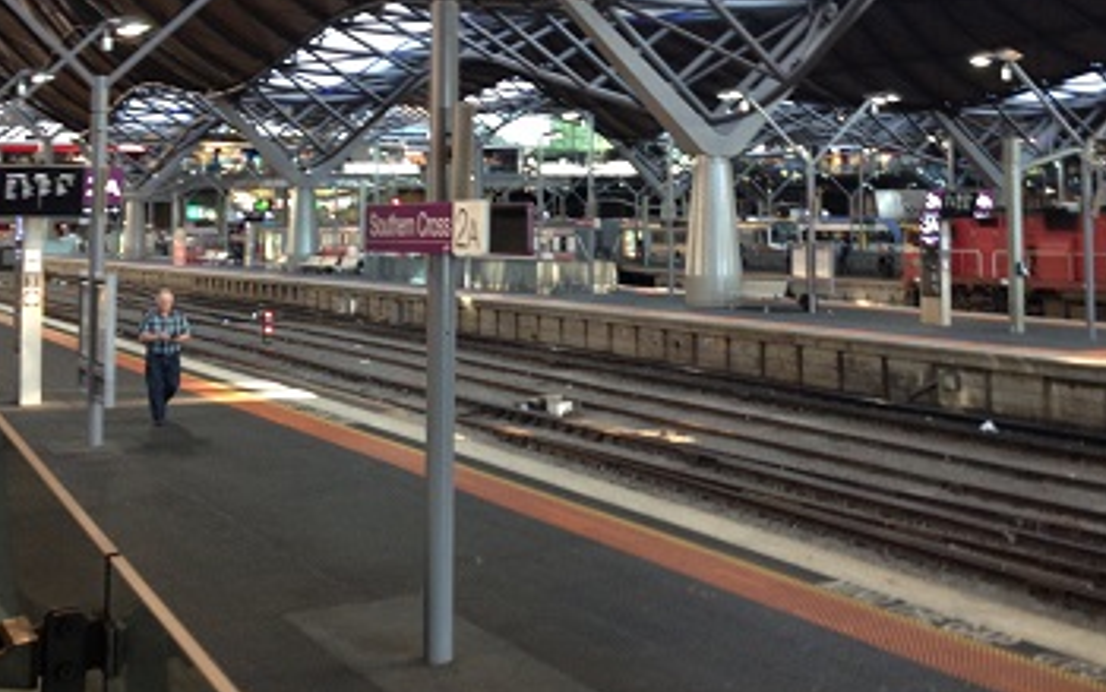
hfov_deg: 38.1
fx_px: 1598
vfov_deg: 24.1
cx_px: 616
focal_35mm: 53
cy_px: 137
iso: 80
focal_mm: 4.28
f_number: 2.4
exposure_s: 1/20
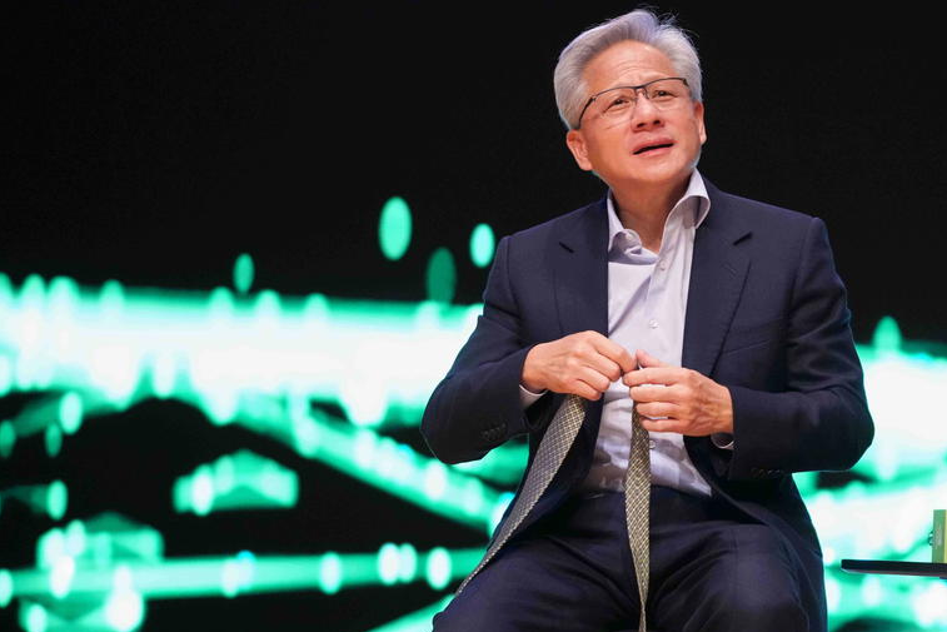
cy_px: 169
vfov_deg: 12.3
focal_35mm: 111
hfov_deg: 18.4
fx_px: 2920
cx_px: 649
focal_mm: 70
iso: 5000
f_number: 2.8
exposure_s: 1/250
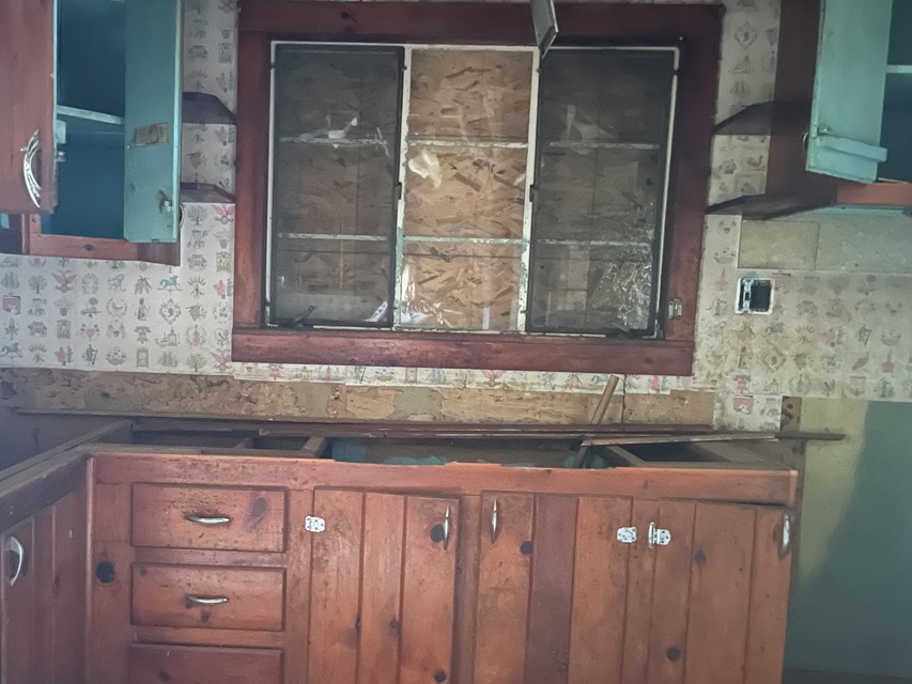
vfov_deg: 46.7
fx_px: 790
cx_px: 369
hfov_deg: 59.5
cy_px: 383
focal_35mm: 30
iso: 2000
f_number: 1.6
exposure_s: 1/2
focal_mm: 5.1
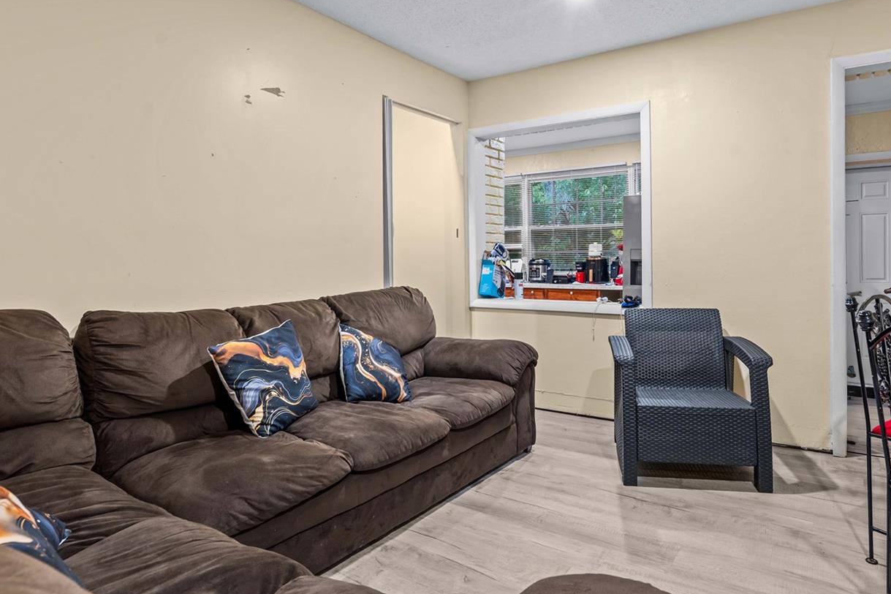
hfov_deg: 80.8
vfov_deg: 58.8
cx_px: 503
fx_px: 520
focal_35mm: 21
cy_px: 228
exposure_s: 3.2
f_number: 8
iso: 200
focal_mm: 16
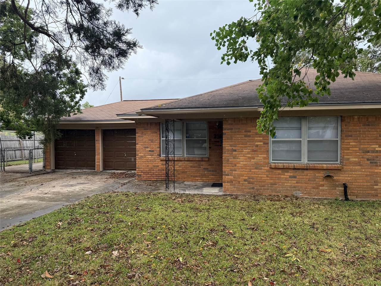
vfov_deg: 56.8
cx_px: 190
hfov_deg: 71.6
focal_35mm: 24
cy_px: 143
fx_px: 264
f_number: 1.78
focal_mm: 6.76
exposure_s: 1/1122
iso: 100
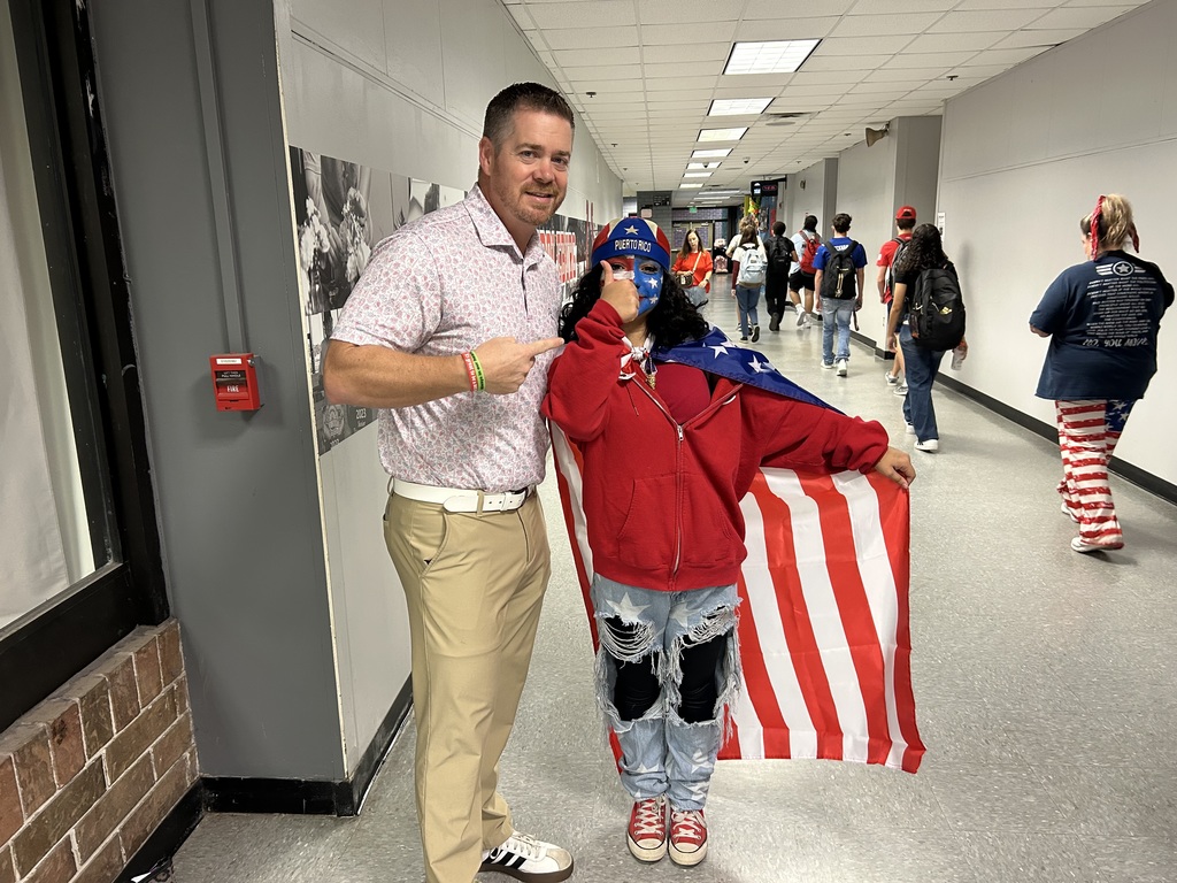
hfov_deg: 67.3
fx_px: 884
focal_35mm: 26
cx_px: 588
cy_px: 442
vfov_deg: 53.1
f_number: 1.5
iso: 200
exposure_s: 1/60
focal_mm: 5.7
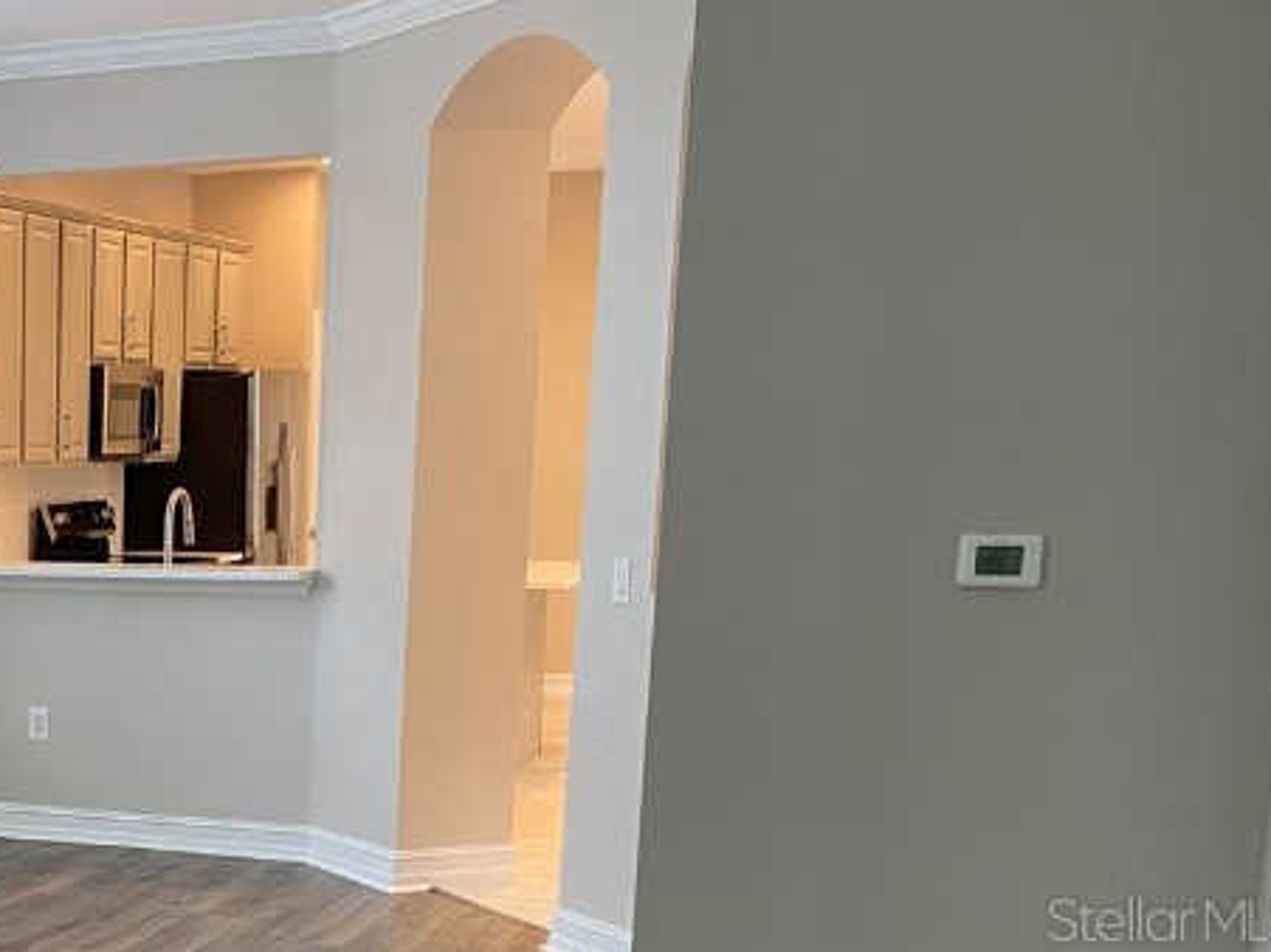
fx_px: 2166
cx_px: -130
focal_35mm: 59
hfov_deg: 29.5
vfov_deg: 23.9
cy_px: 918
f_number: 1.8
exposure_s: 1/60
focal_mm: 4.25
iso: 80
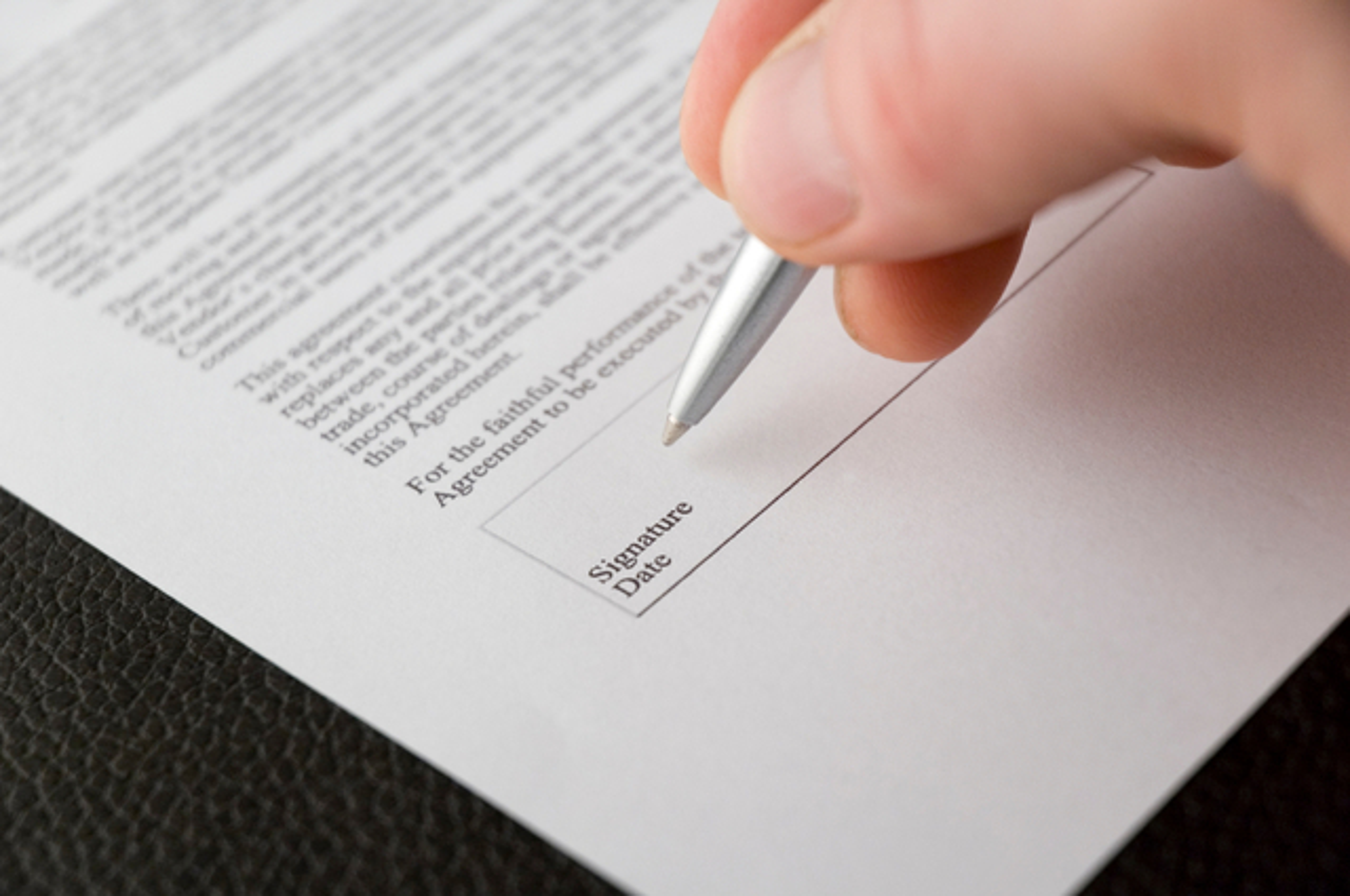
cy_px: 448
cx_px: 675
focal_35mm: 105
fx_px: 3932
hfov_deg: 19.5
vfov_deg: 13.0
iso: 200
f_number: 4.5
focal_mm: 70
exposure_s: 1/200
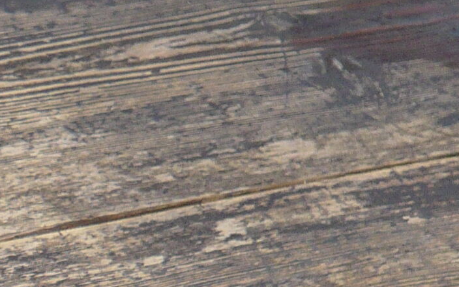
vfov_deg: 8.5
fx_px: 1851
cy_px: 498
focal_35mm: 148
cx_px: -297
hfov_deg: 13.1
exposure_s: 1/640
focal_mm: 5.2
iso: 100
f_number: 3
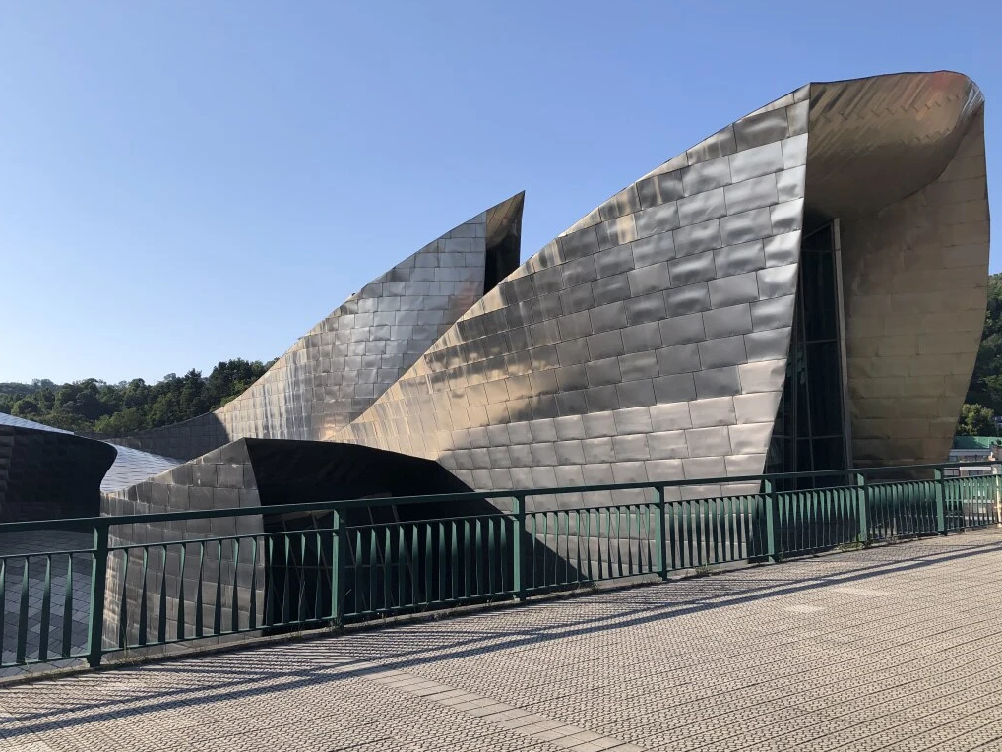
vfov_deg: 43.0
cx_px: 453
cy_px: 378
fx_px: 955
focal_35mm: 33
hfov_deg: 55.2
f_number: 1.8
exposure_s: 1/1845
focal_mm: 4
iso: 20
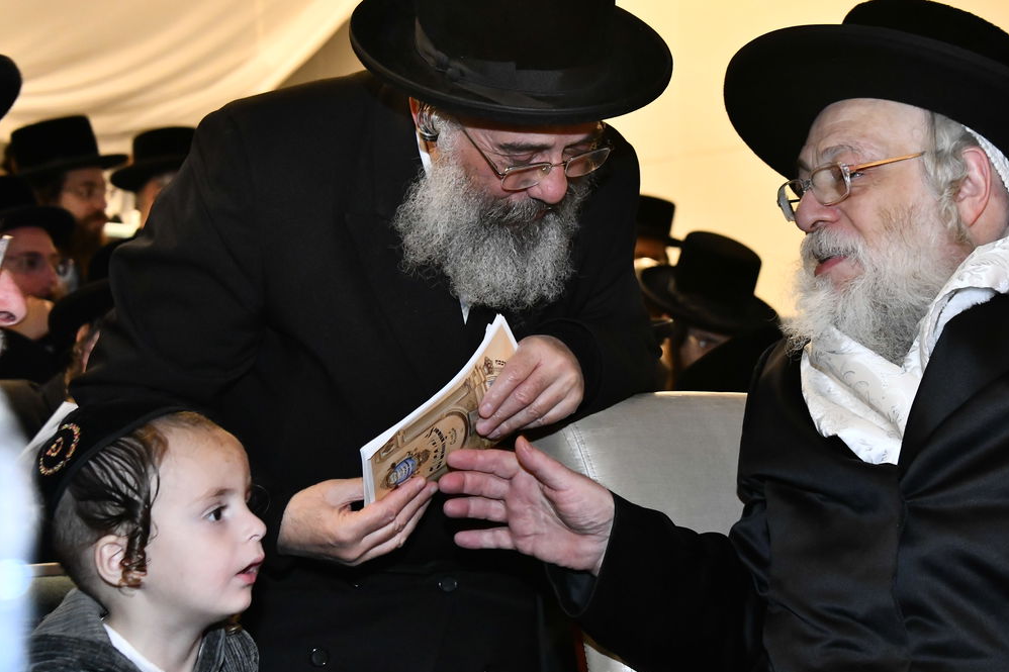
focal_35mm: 87
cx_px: 674
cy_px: 245
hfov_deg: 23.3
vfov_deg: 15.7
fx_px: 2438
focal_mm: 62
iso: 2500
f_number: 6.3
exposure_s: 1/60
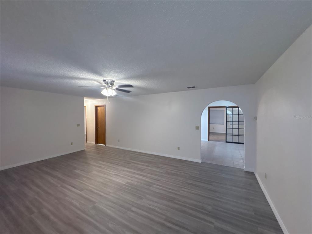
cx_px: 156
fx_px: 126
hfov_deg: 102.1
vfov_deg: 85.7
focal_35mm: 14
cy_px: 117
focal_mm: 2.22
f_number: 2.2
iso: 250
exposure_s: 1/60
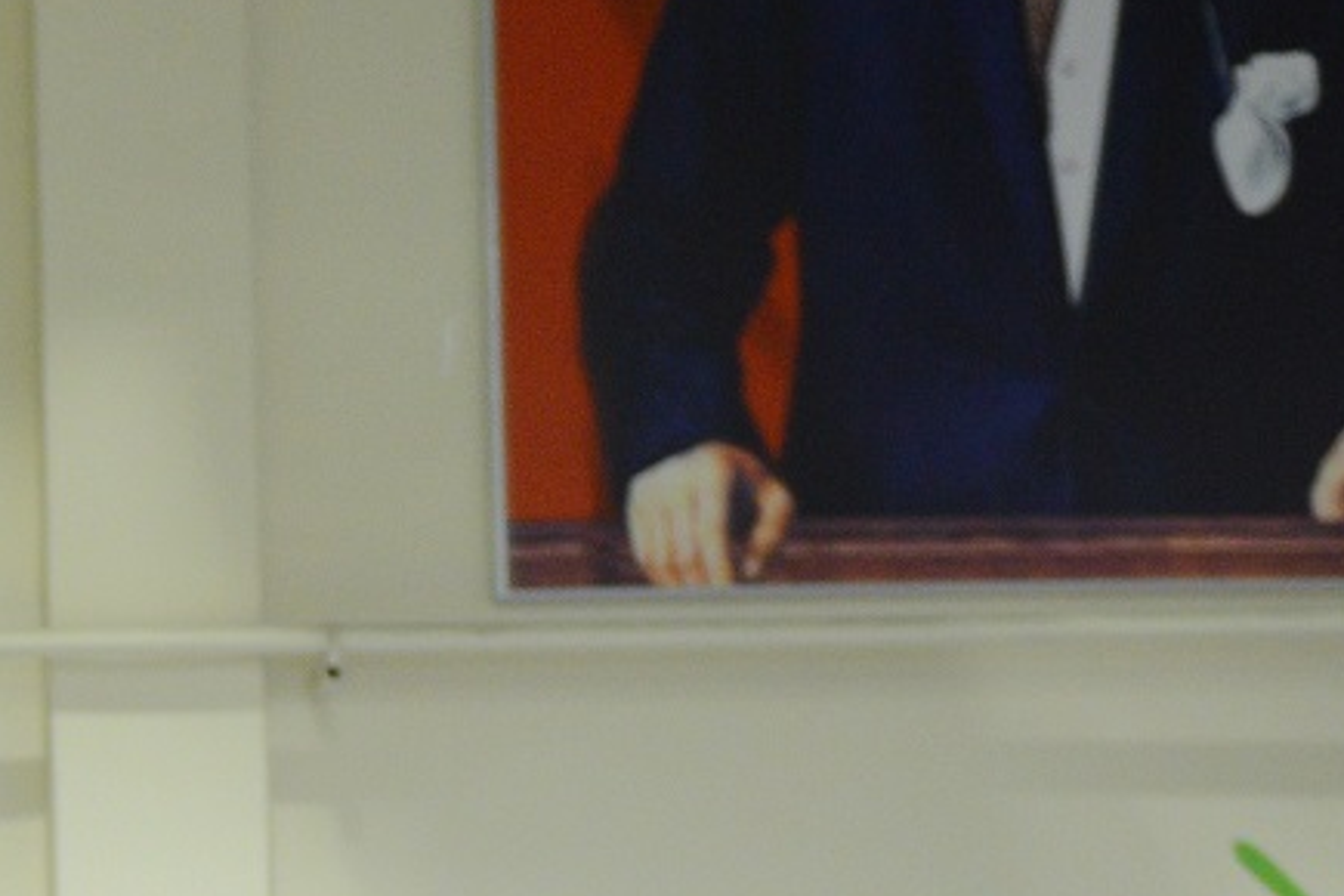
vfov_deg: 9.2
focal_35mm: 147
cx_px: -723
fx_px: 5488
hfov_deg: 13.1
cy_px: 1228
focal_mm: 32
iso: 2000
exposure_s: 1/200
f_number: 2.8
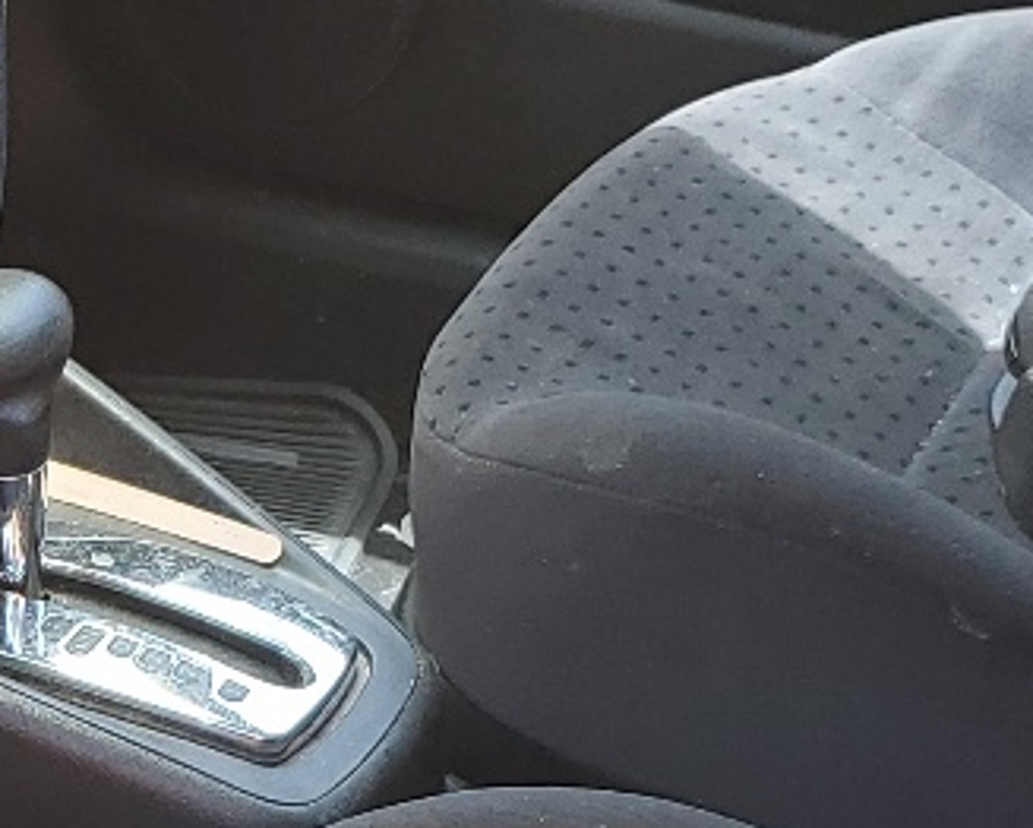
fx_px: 3793
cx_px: -35
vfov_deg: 12.3
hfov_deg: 15.2
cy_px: 819
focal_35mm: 124
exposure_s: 1/156
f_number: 1.5
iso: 50
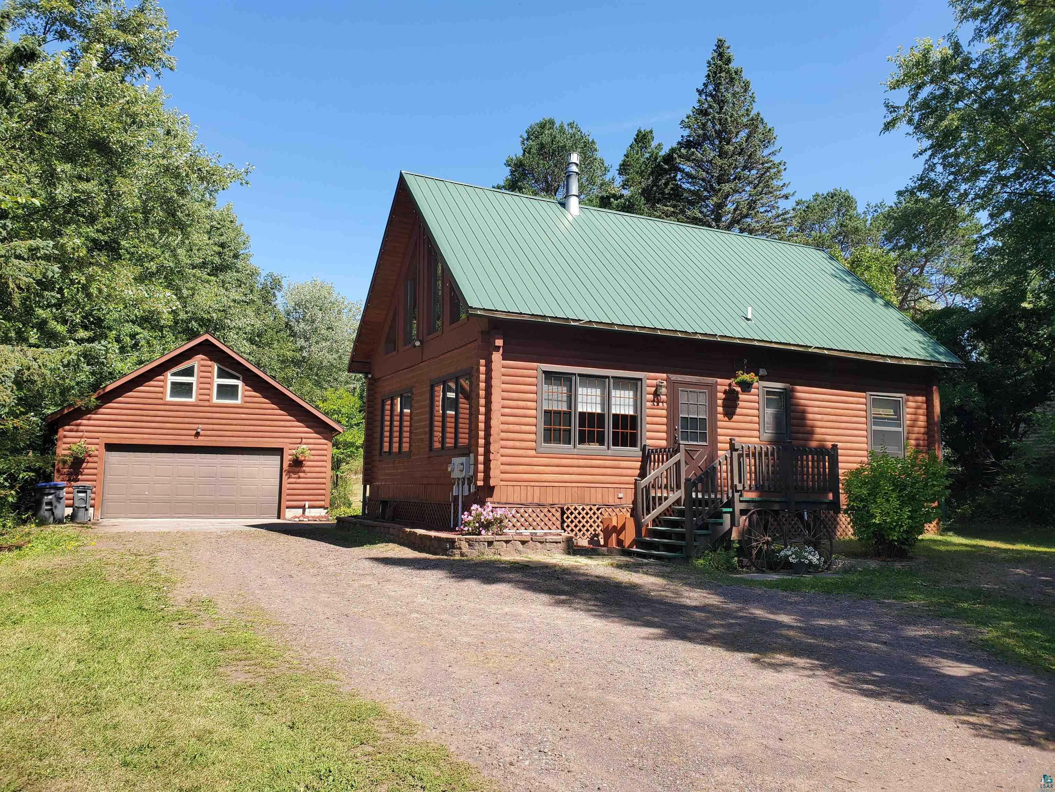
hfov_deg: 67.3
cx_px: 528
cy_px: 396
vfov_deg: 53.1
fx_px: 792
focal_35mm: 26
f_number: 2.4
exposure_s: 1/885
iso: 50
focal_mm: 4.3
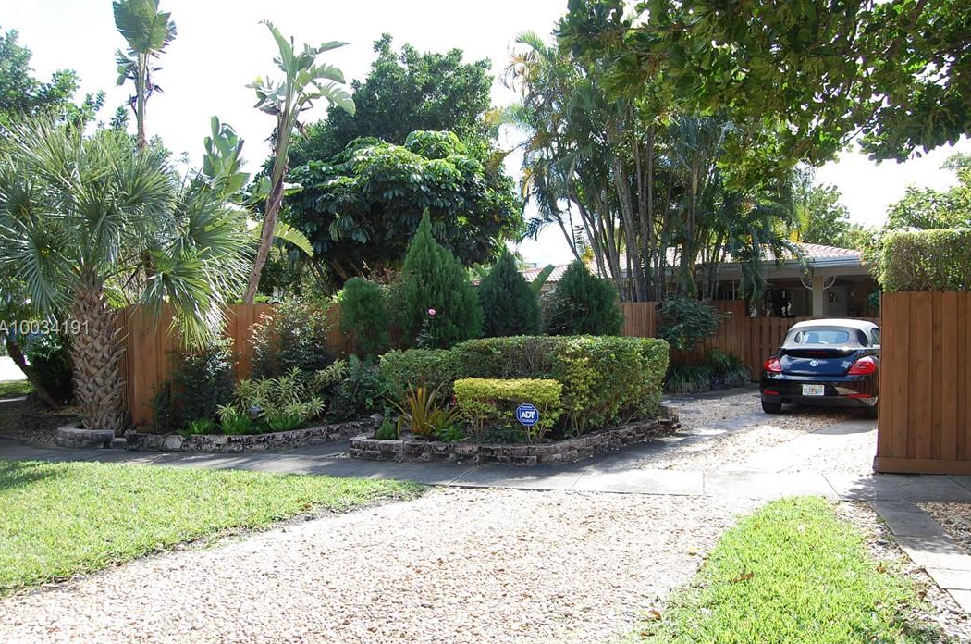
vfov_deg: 46.2
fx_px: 754
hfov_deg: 65.6
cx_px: 498
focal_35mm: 28
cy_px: 329
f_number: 6.3
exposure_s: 1/160
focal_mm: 18
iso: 200
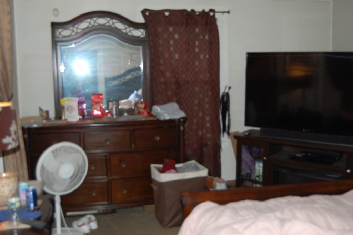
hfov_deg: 49.6
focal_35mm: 39
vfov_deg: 34.2
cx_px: 176
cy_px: 118
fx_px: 382
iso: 400
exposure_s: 1/60
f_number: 4
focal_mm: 26
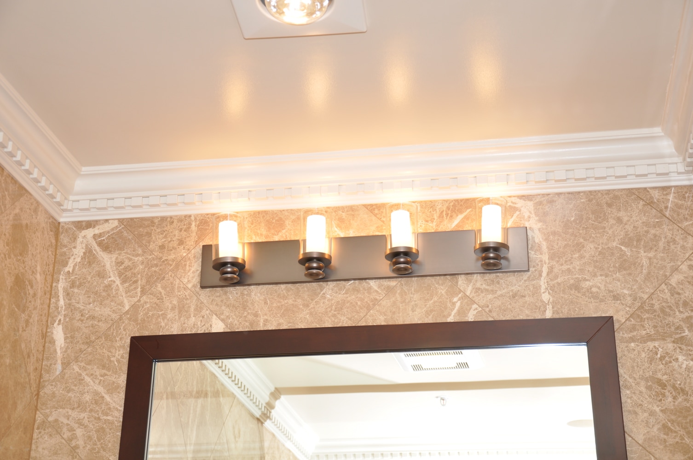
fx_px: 1153
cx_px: 346
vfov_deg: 22.6
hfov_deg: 33.4
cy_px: 230
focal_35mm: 60
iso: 200
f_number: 5.6
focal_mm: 40
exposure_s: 1/125
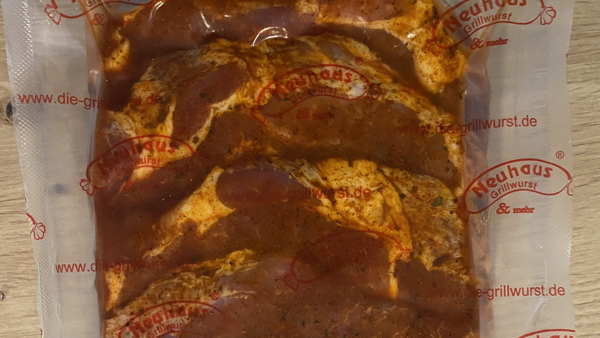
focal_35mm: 38
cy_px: 284
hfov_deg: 52.8
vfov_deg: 30.2
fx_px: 605
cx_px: 301
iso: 500
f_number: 1.8
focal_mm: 4.25
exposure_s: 1/25
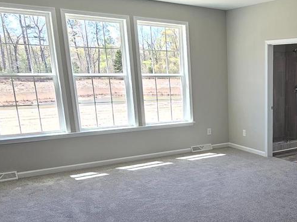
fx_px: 326
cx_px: 277
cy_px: 159
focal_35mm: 38
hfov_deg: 43.9
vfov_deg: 37.0
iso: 64
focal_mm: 2.2
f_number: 2.2
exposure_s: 1/120
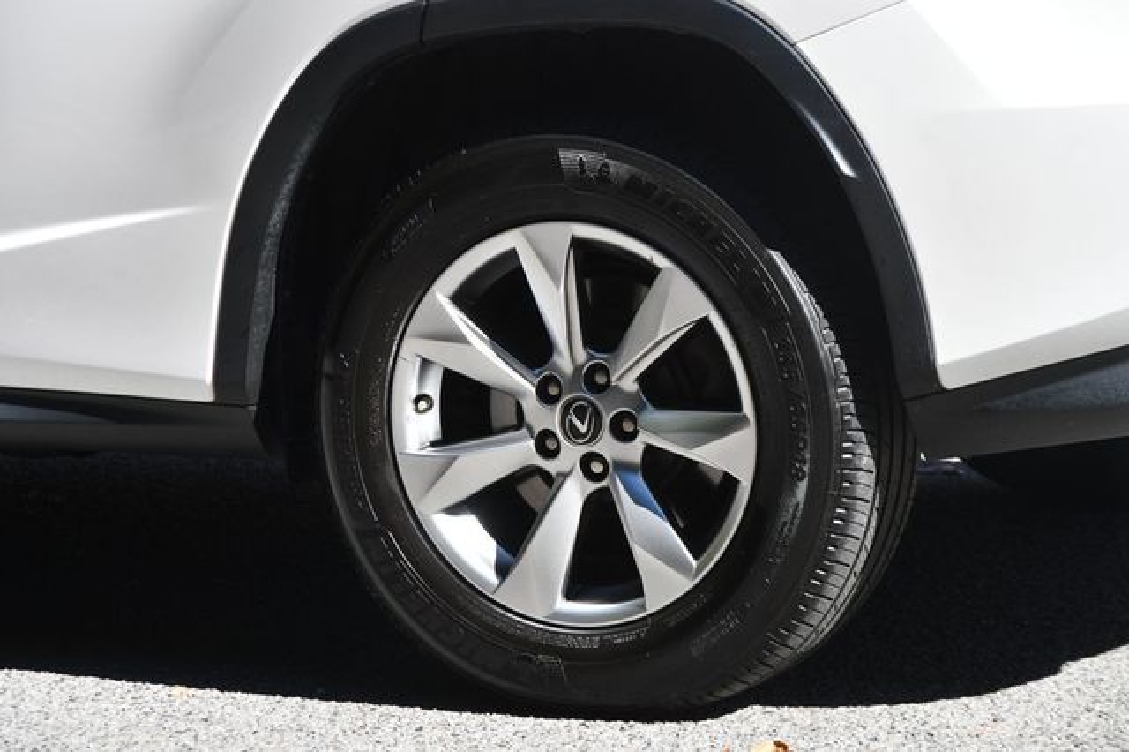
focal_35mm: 187
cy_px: 376
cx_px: 564
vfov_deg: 7.3
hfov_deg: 11.0
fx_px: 5861
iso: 200
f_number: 7.1
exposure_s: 1/250
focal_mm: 125
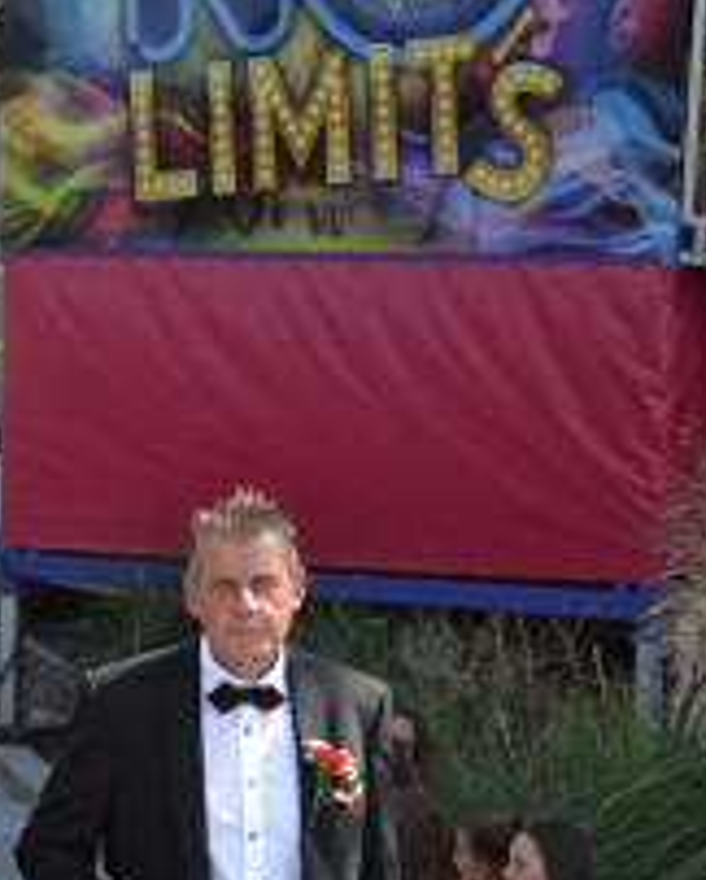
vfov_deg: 14.8
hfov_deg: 12.1
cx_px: 39
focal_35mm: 127
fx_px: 3312
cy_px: 967
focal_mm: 38
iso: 100
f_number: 4.8
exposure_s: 1/200
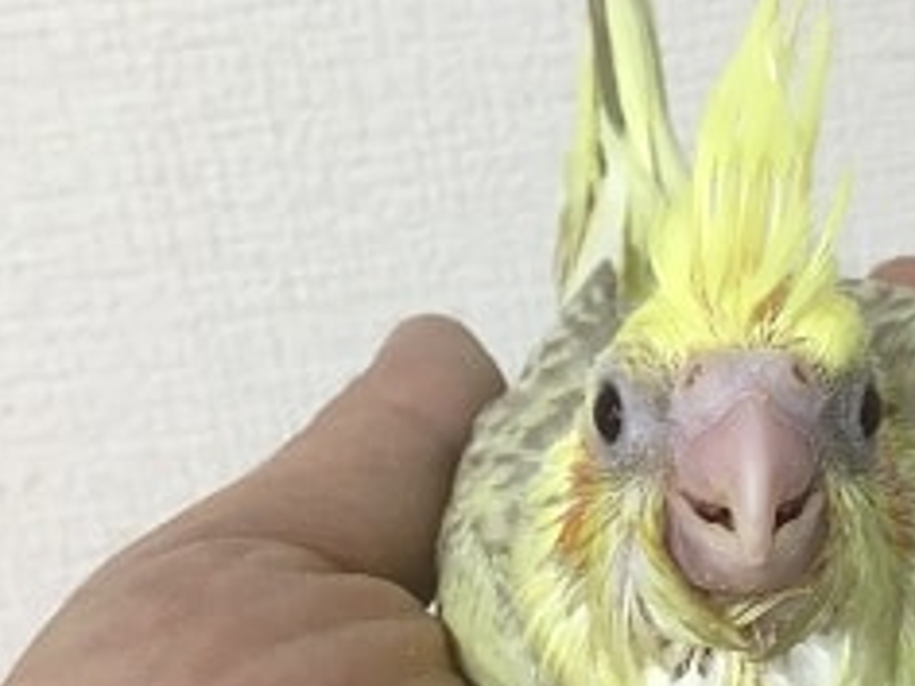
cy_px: 506
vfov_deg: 24.2
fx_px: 1586
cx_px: 727
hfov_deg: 31.4
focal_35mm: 60
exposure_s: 1/30
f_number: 2.4
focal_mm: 3.3
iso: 64
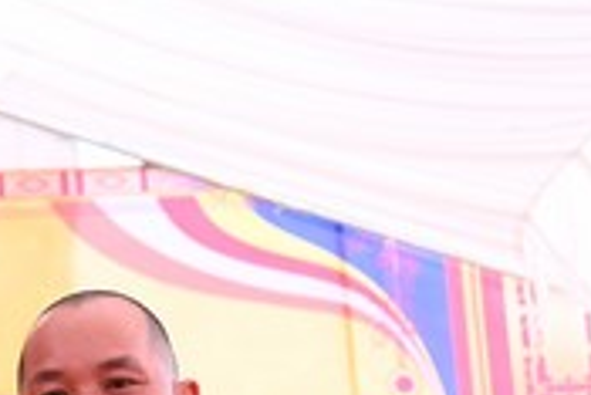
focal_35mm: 163
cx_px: -486
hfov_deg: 11.6
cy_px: 520
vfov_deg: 8.3
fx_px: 2678
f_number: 4.5
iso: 800
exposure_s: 1/200
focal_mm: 44
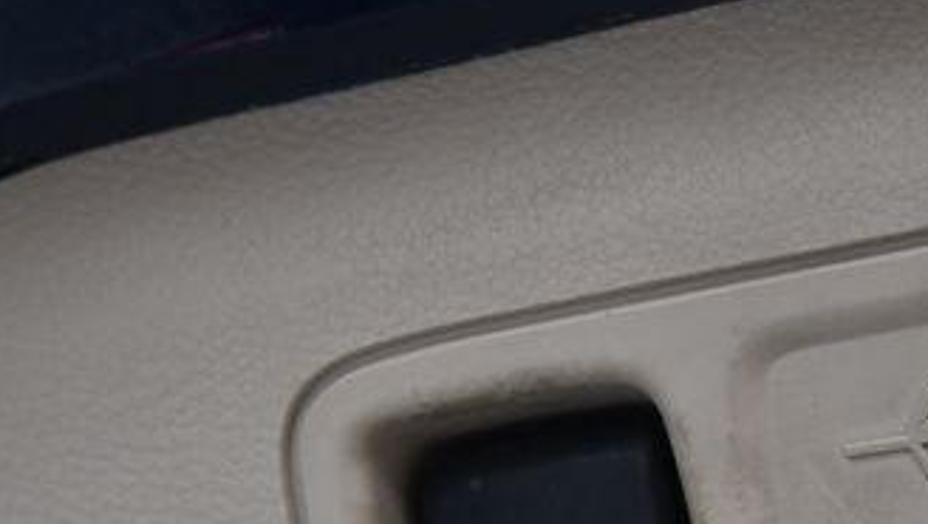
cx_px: 673
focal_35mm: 153
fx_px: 3767
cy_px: 544
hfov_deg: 14.0
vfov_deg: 7.9
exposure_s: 1/250
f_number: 5.6
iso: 640
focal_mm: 50
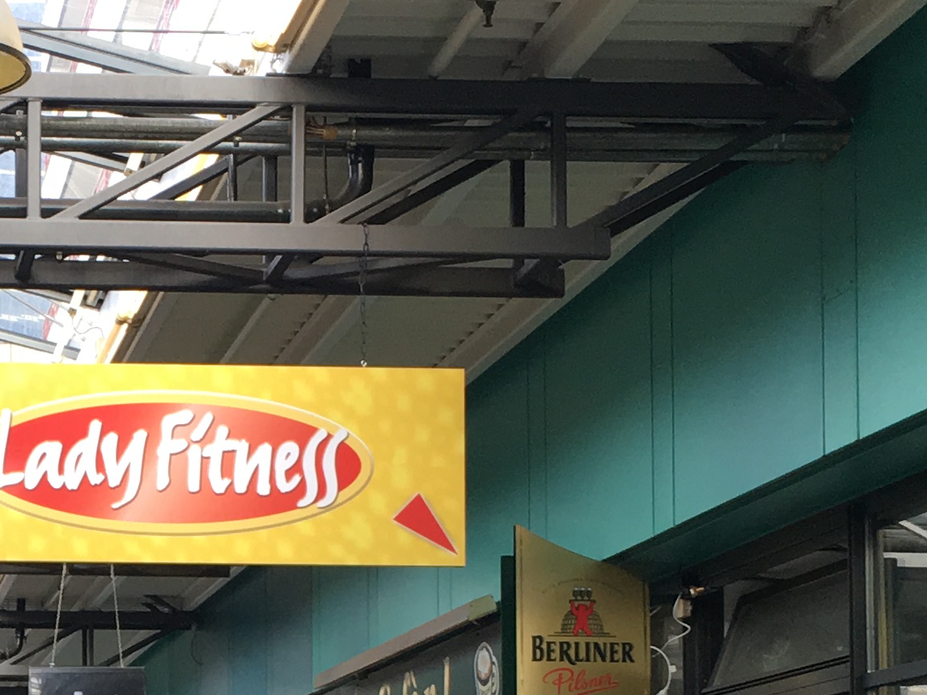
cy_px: 768
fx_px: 2732
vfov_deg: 14.2
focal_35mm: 102
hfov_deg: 18.6
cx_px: -47
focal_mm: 4.15
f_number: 2.2
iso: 40
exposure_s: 1/100
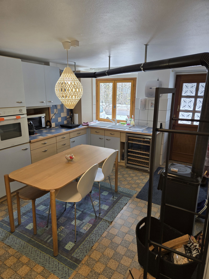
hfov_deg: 58.9
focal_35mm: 23
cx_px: 104
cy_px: 140
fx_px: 185
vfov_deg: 73.9
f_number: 1.8
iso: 80
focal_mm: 5.4
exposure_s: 1/100
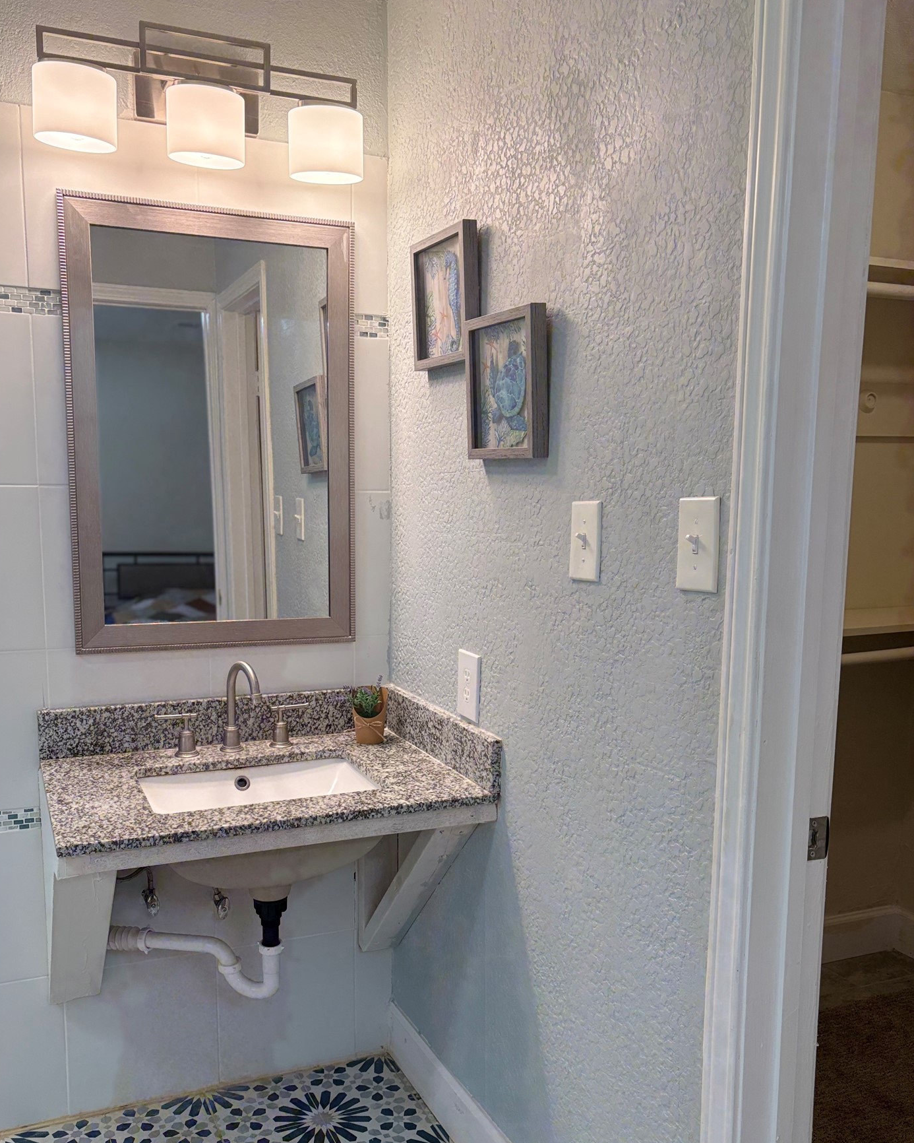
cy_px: 651
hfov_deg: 48.4
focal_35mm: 30
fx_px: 1014
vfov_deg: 58.5
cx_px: 413
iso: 125
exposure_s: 1/217
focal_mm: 5.96
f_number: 1.6
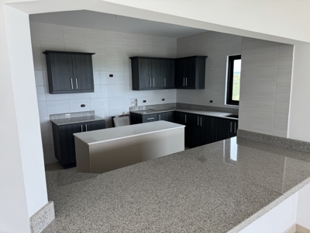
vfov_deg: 56.8
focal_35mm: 24
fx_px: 215
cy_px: 116
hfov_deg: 71.6
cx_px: 155
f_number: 1.78
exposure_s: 1/121
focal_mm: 6.76
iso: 64
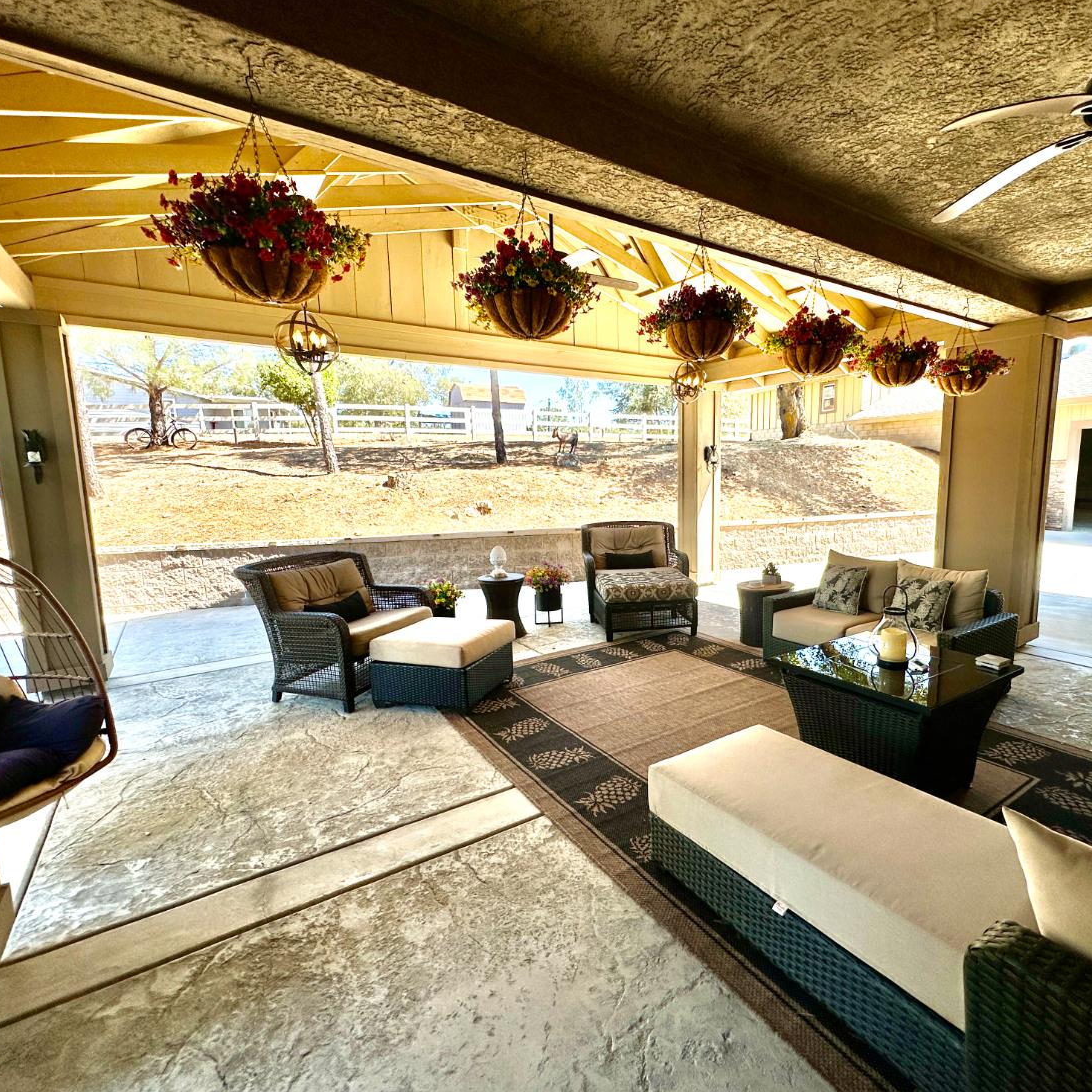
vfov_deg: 84.0
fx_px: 607
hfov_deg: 83.4
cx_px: 627
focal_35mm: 17
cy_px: 552
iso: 40
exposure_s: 1/525
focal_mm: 2.22
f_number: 2.2
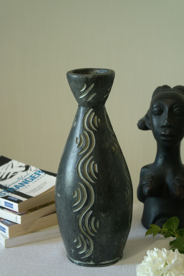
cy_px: 138
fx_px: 590
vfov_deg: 26.3
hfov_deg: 17.7
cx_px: 92
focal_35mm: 77
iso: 800
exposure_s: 1/40
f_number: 5.6
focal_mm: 50
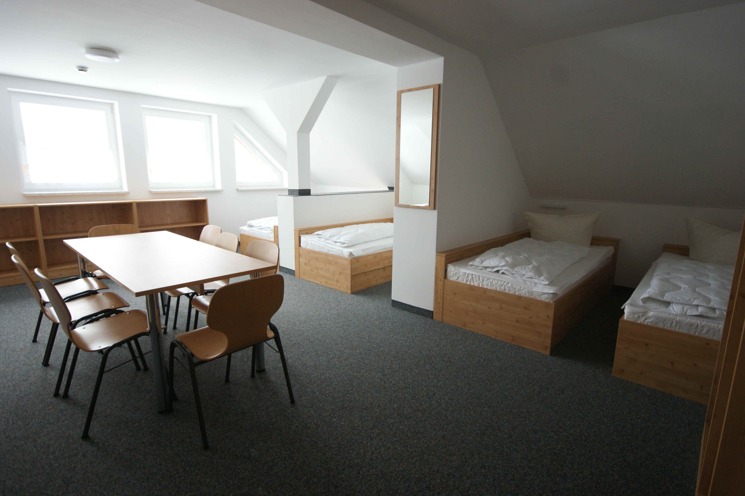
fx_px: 372
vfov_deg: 67.4
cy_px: 248
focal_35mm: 18
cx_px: 372
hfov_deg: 90.0
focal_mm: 12
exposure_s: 1/25
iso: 400
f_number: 4.5
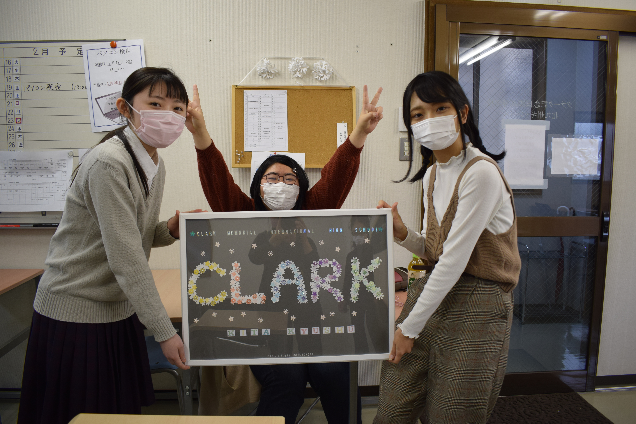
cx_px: 318
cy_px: 212
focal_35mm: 27
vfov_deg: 47.9
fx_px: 477
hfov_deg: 67.4
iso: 400
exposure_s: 1/80
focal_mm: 18
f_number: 4.5
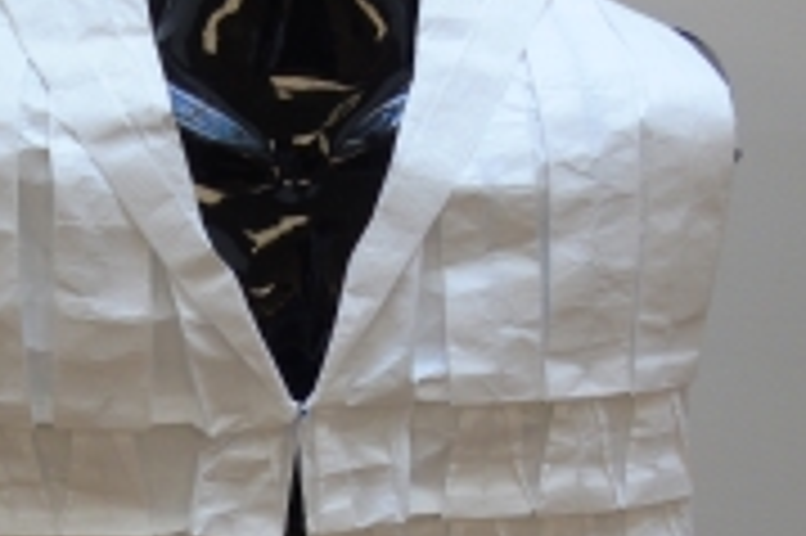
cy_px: 473
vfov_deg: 14.5
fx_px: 2080
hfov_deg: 21.8
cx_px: 212
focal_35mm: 93
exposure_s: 1/30
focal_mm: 7.1
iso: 100
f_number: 3.9
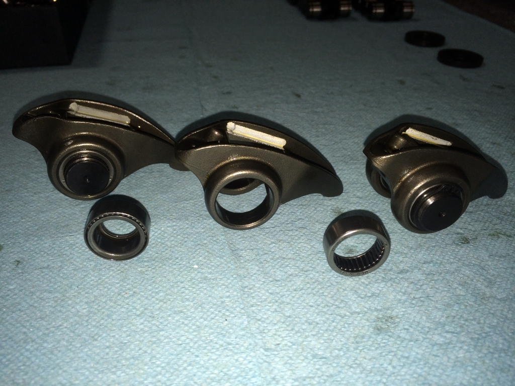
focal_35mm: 29
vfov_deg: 48.2
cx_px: 258
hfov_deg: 61.7
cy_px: 193
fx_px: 431
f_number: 2.2
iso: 32
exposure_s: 1/130
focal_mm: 4.15
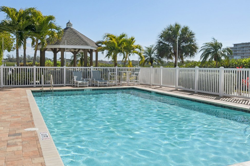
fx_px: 236
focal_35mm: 34
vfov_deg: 38.9
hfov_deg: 55.7
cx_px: 139
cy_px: 80
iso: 400
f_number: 8
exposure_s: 1/3200
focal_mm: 16
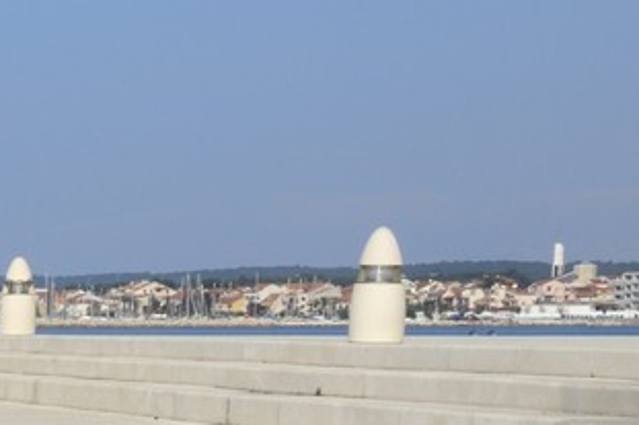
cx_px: -865
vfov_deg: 7.6
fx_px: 3104
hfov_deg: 10.3
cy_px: 732
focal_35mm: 175
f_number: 22
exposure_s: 1/80
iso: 200
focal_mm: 34
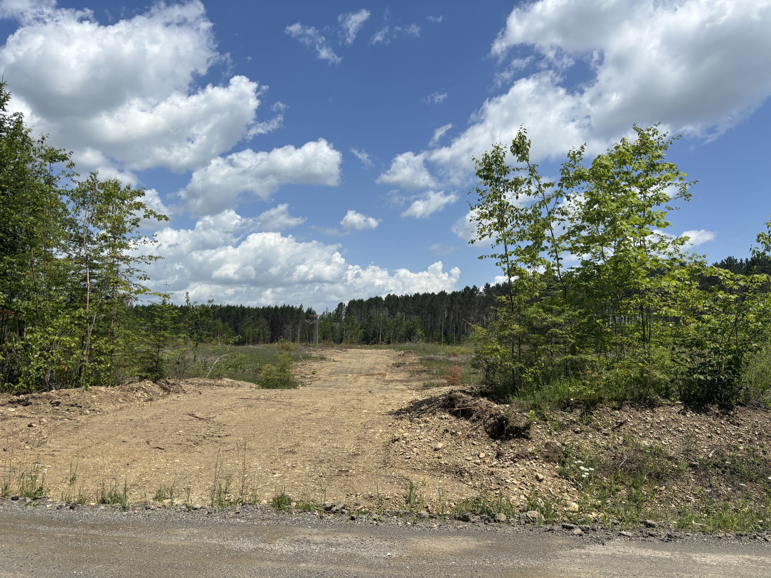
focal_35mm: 26
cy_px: 289
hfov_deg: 67.3
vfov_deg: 53.1
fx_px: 579
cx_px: 386
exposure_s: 1/5348
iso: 50
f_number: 1.6
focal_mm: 5.96
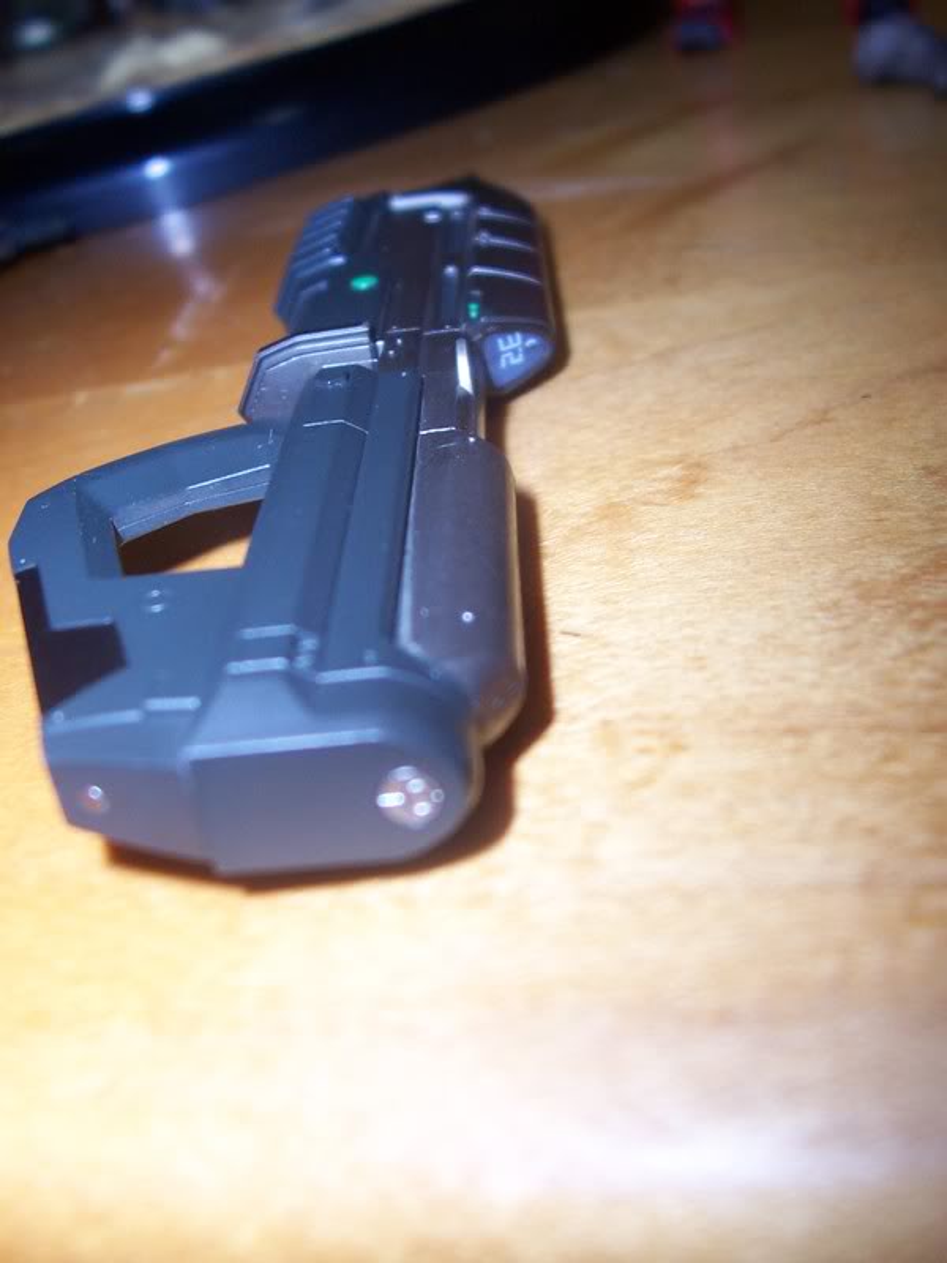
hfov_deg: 38.7
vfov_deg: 50.1
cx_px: 474
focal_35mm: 37
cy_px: 632
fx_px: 1350
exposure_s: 1/60
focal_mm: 5.6
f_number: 2.8
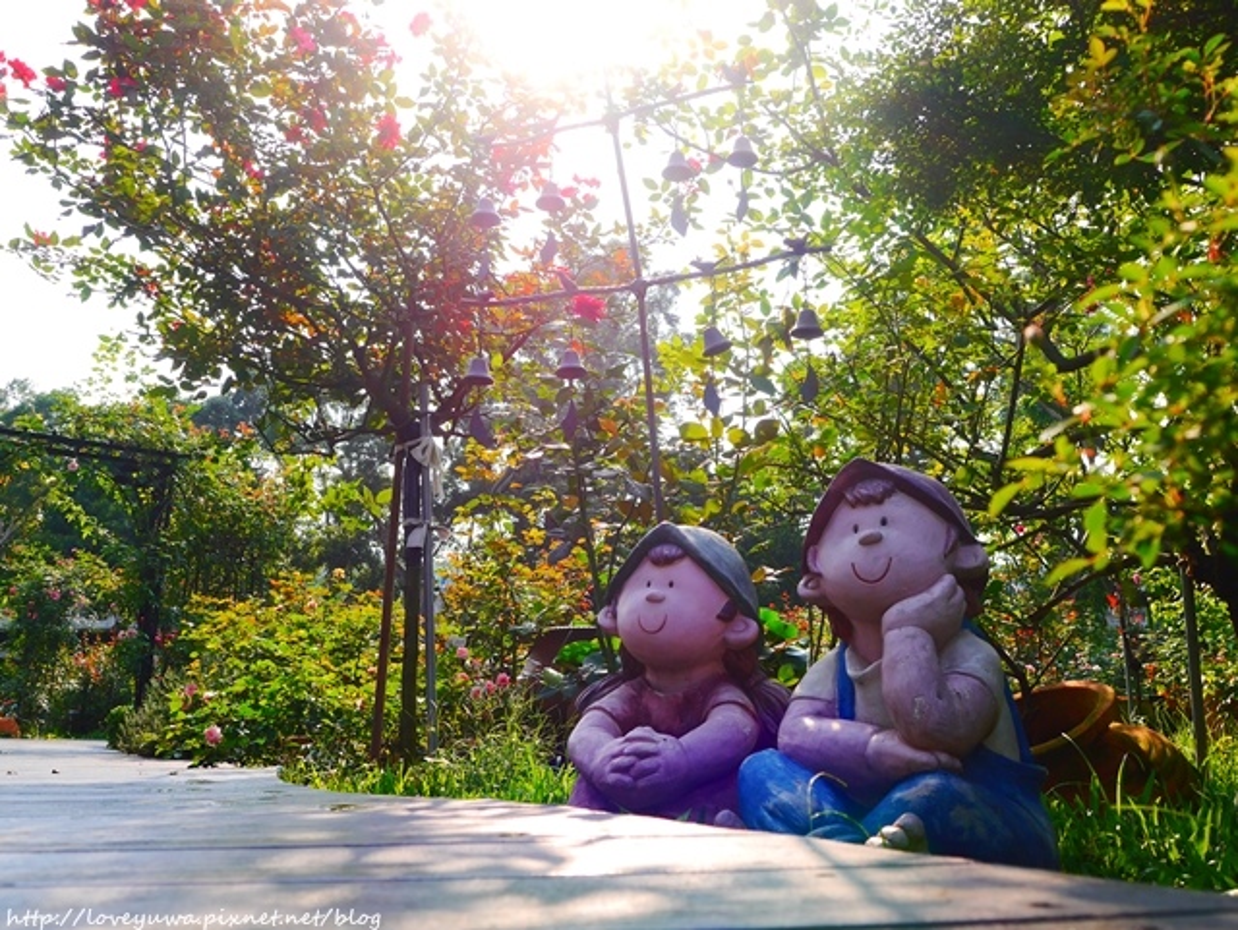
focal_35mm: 30
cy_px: 465
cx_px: 619
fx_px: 1074
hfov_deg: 59.9
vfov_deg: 46.9
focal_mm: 15
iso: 160
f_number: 6.3
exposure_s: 1/250
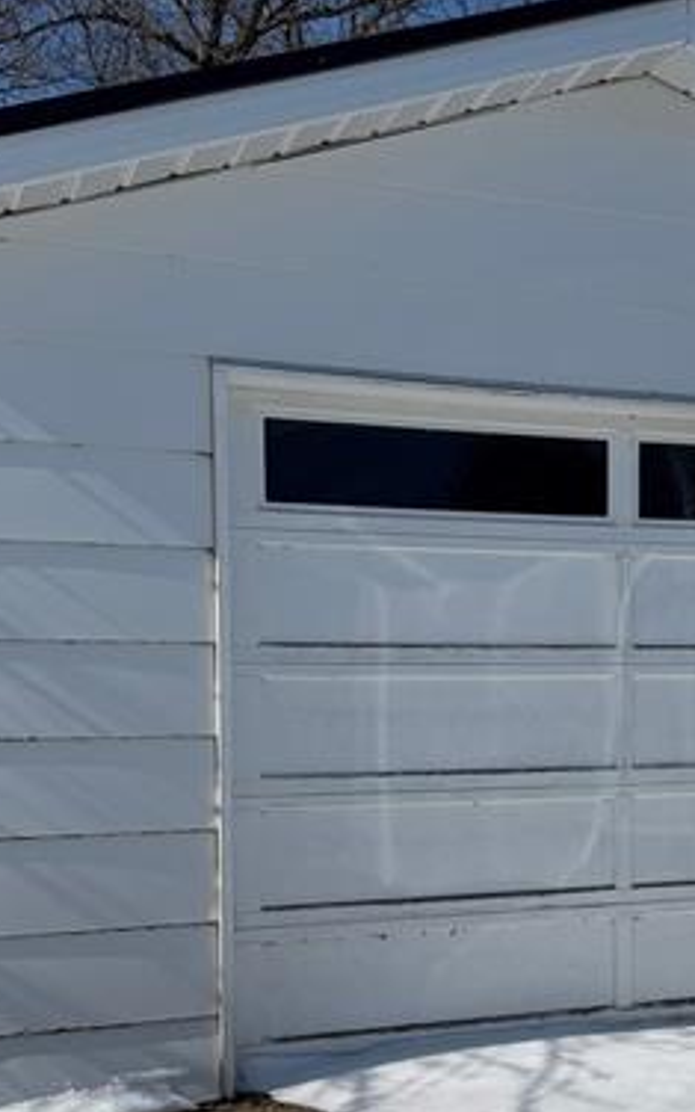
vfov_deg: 38.4
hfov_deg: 24.6
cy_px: 751
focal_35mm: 52
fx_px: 1576
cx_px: 521
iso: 100
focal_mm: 6.76
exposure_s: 1/22727
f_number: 1.78
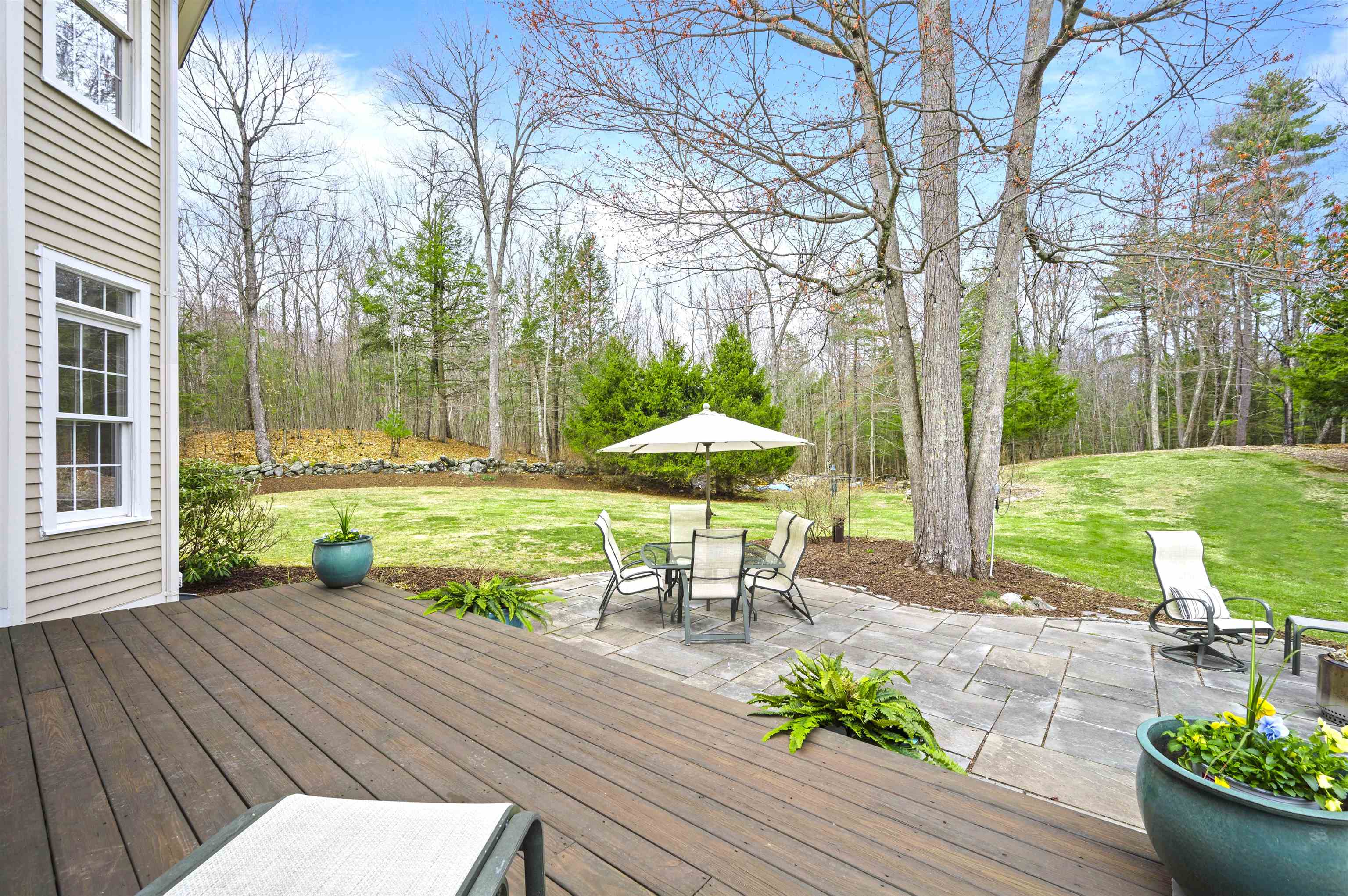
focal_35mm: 15
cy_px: 448
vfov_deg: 77.2
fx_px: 561
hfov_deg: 100.4
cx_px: 674
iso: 250
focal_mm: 15
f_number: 7.1
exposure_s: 1/20
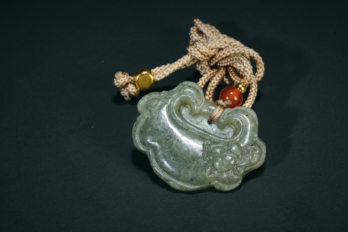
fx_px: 1518
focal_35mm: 157
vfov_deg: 8.7
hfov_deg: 13.1
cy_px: 116
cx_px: 174
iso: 100
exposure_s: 1/160
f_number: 18
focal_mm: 105
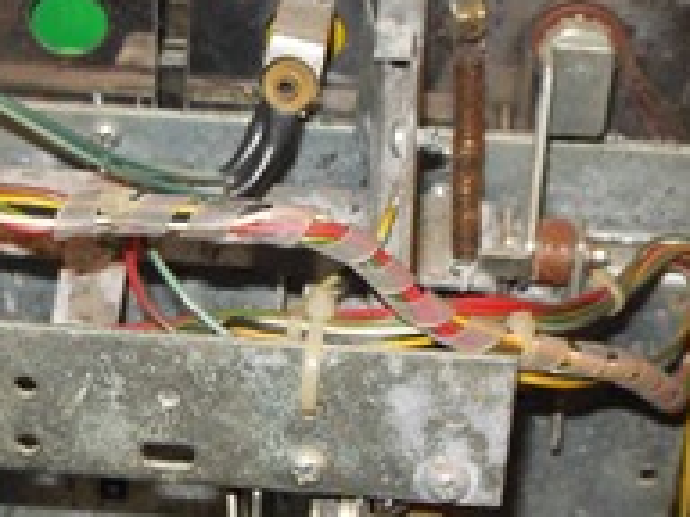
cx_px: 129
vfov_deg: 19.0
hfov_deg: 24.9
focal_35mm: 77
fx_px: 1535
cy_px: 388
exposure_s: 1/30
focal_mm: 6
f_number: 6.9
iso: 200
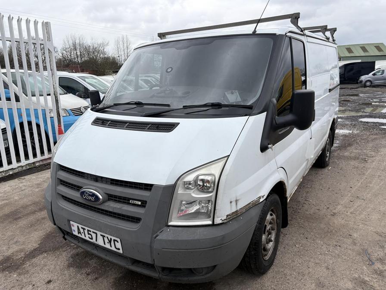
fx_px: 290
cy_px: 145
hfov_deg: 67.3
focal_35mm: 26
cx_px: 193
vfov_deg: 53.1
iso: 50
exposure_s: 1/1217
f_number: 1.6
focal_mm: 5.96
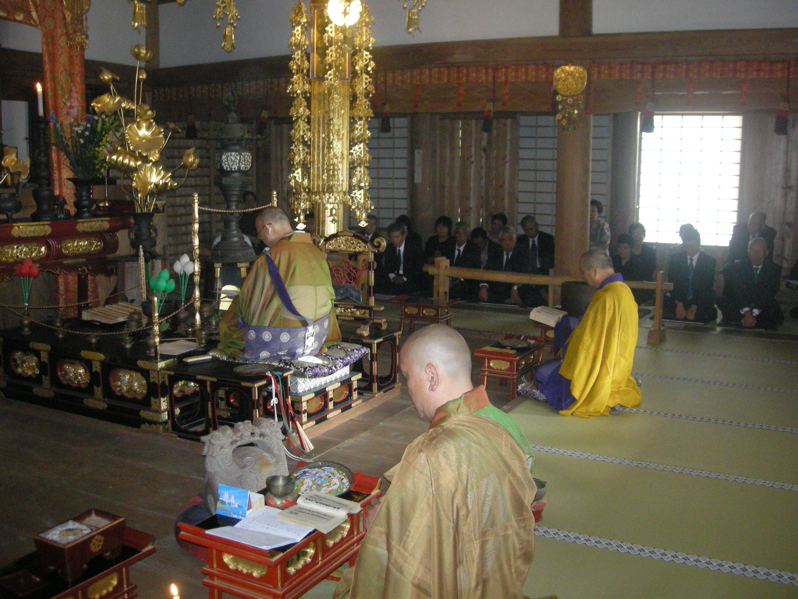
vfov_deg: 40.7
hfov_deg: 52.6
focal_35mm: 35
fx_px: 807
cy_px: 300
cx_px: 399
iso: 340
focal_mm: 5.7
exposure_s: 1/30
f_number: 2.8
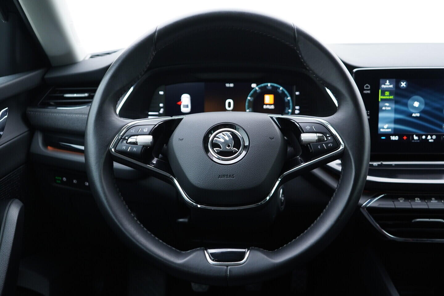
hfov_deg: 53.1
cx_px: 222
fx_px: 444
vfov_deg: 36.9
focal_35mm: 36
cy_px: 148
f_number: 2.8
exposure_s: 1/40
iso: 320
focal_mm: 24
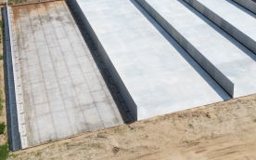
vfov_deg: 22.8
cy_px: -8
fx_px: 376
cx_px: 130
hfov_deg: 37.6
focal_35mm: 54
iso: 120
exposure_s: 1/4000
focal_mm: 6.72
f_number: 1.7
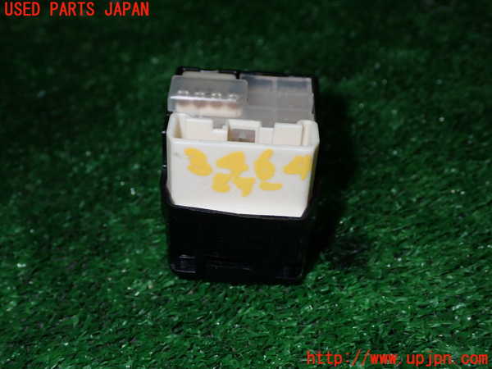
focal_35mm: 47
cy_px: 184
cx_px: 246
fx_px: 668
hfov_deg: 40.4
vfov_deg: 30.9
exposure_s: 1/50
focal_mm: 8.4
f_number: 9
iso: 200
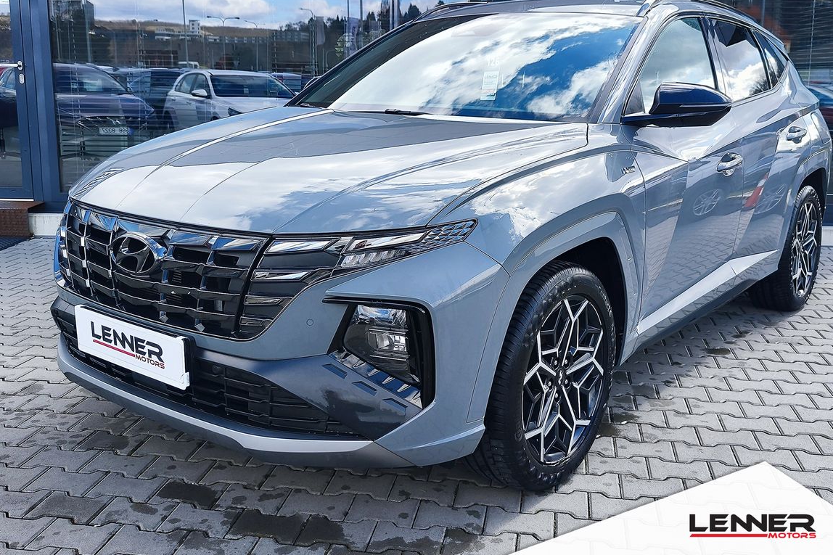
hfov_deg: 71.5
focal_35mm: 25
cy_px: 243
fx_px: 578
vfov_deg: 51.1
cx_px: 422
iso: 50
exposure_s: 1/297
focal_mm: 7.01
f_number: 1.69
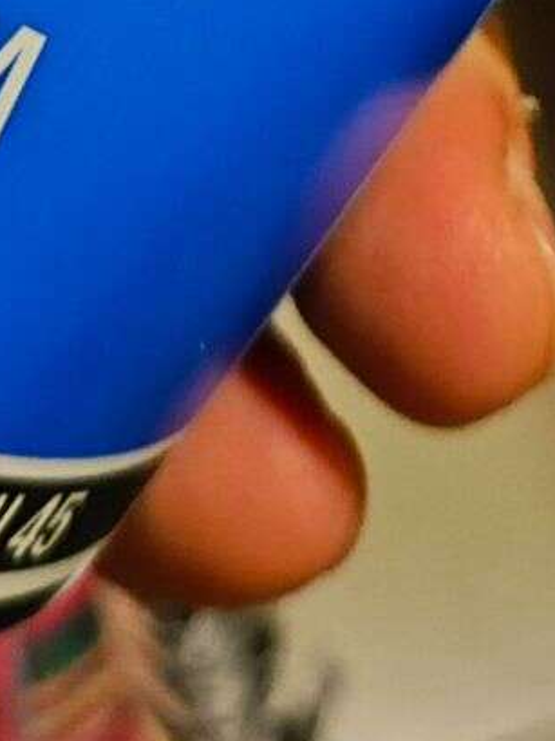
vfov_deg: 13.1
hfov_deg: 11.8
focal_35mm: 125
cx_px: 301
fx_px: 2675
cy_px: -844
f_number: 1.79
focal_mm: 4.71
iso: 2225
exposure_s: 1/10
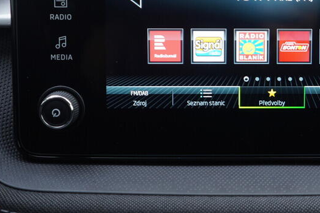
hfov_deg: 28.4
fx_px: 622
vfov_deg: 19.3
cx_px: 245
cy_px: 57
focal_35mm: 70
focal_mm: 24
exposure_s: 1/40
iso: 160
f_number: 2.8
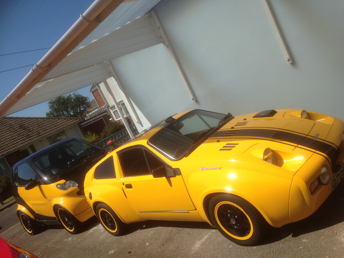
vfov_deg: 42.9
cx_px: 172
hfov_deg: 55.4
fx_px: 328
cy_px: 129
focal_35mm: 33
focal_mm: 4.12
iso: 50
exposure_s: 1/2358
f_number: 2.4
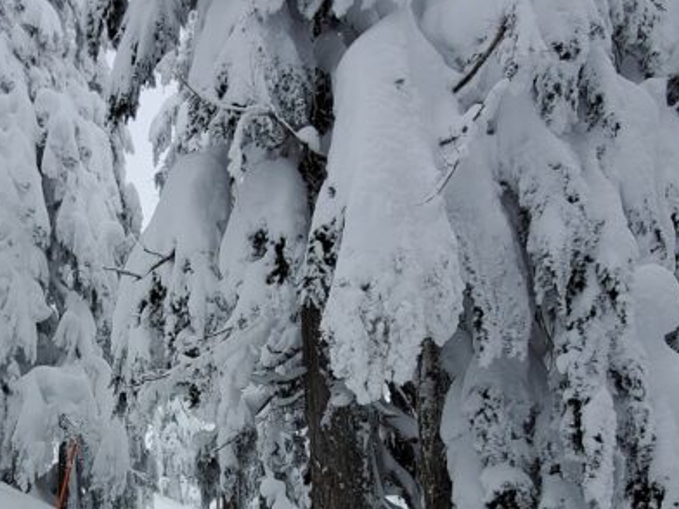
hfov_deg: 50.9
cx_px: 144
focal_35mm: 34
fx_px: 667
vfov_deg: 37.3
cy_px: 511
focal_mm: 1.8
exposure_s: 1/1242
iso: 50
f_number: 2.2
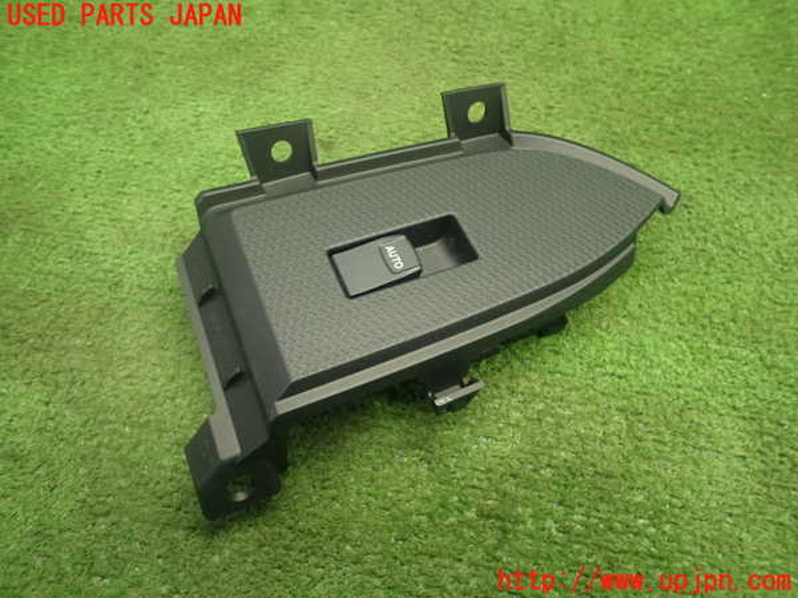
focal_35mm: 28
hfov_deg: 63.4
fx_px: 645
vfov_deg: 49.7
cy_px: 299
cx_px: 399
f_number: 2.2
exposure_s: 1/30
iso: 250
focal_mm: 5.05
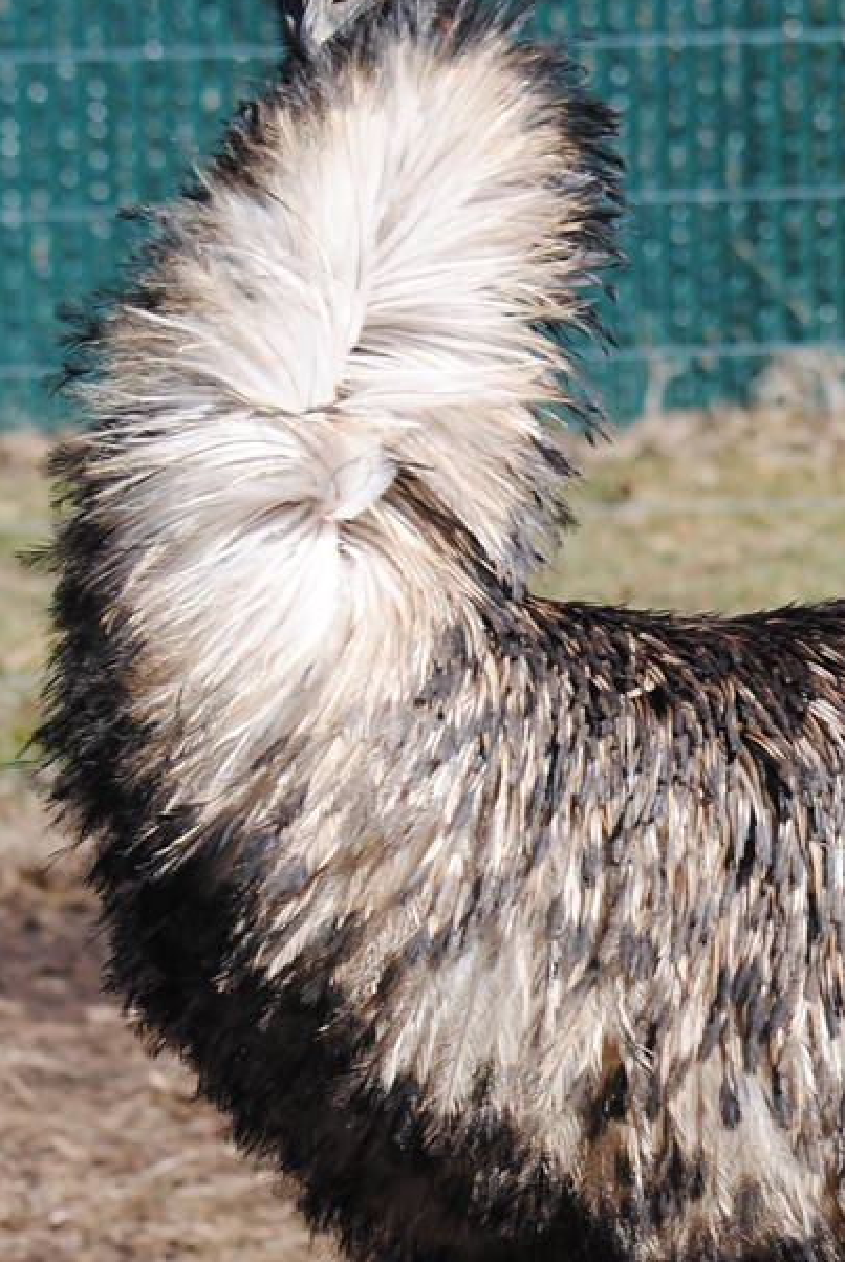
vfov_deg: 7.4
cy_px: 860
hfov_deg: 4.9
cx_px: 987
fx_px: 9794
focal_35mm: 279
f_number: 5.6
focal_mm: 70
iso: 140
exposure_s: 1/500
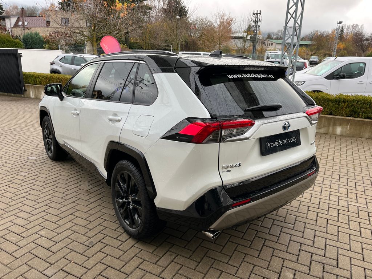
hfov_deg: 67.3
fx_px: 279
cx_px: 186
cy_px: 140
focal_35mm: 26
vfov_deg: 53.1
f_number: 1.6
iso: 40
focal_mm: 5.1
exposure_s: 1/122
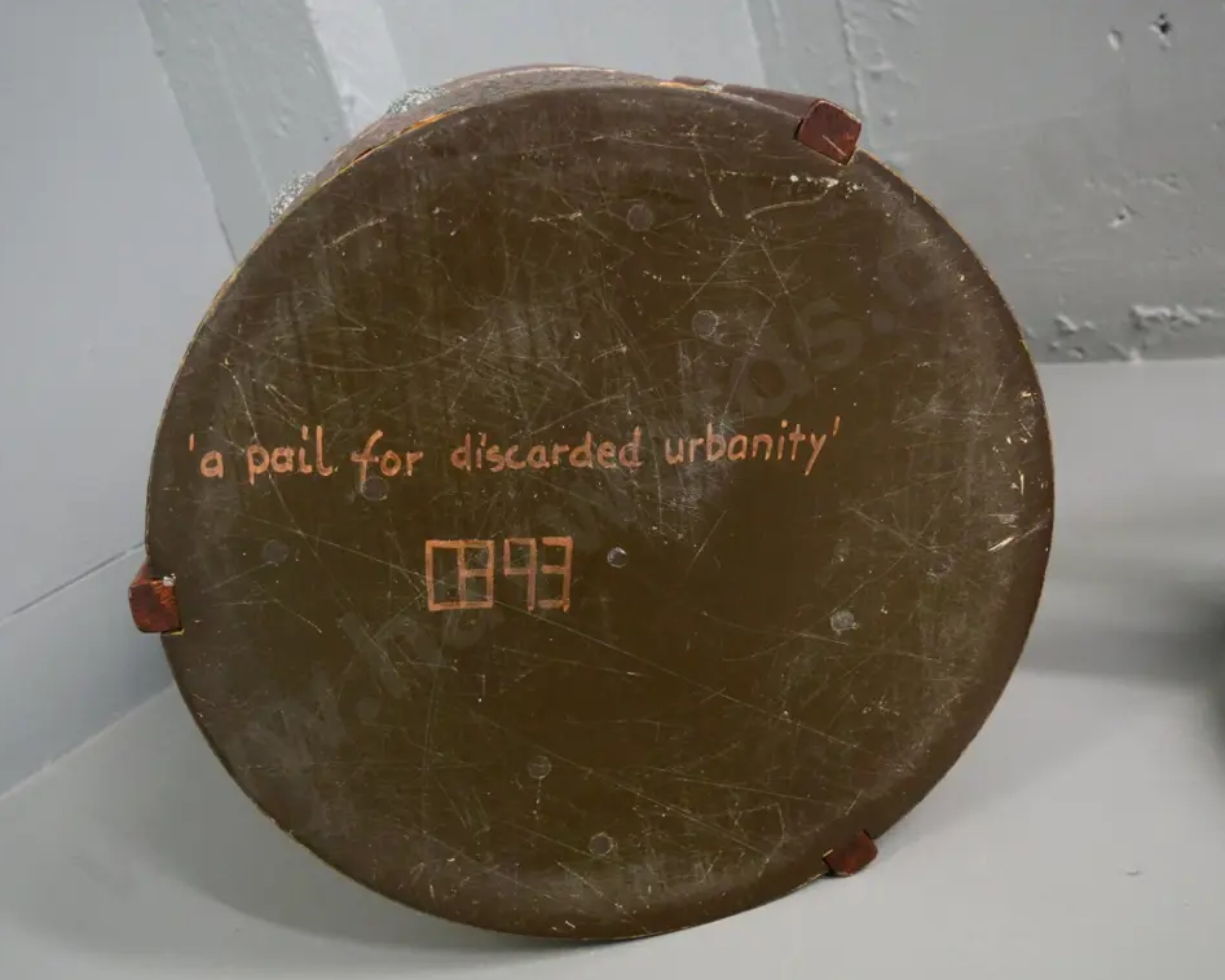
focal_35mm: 38
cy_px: 491
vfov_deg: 39.2
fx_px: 1378
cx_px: 616
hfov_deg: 47.9
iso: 3200
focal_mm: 18
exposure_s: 1/60
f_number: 4.6
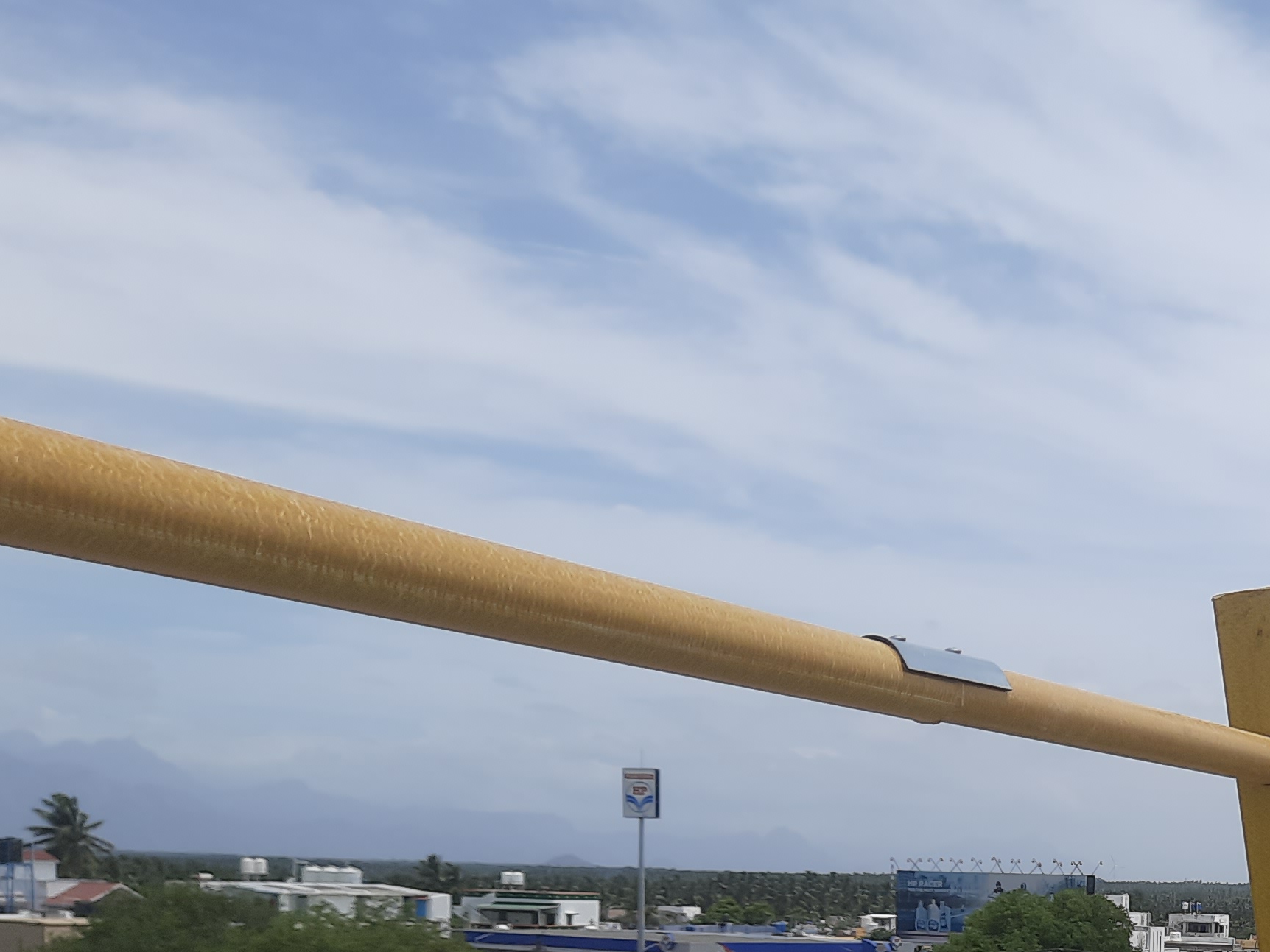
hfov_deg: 30.3
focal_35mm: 58
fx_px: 2128
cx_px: 1343
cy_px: 1009
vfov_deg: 23.8
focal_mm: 4.6
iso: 20
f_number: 2
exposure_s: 1/1692
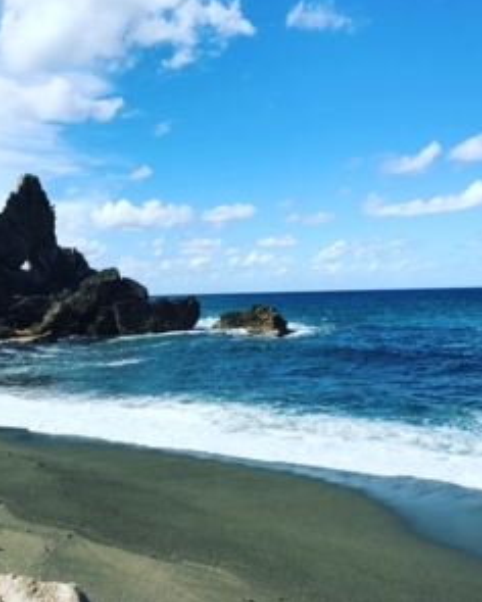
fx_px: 660
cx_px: 172
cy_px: 300
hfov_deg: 39.8
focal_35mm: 37
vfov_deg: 49.1
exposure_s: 1/3690
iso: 20
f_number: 1.8
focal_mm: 3.99
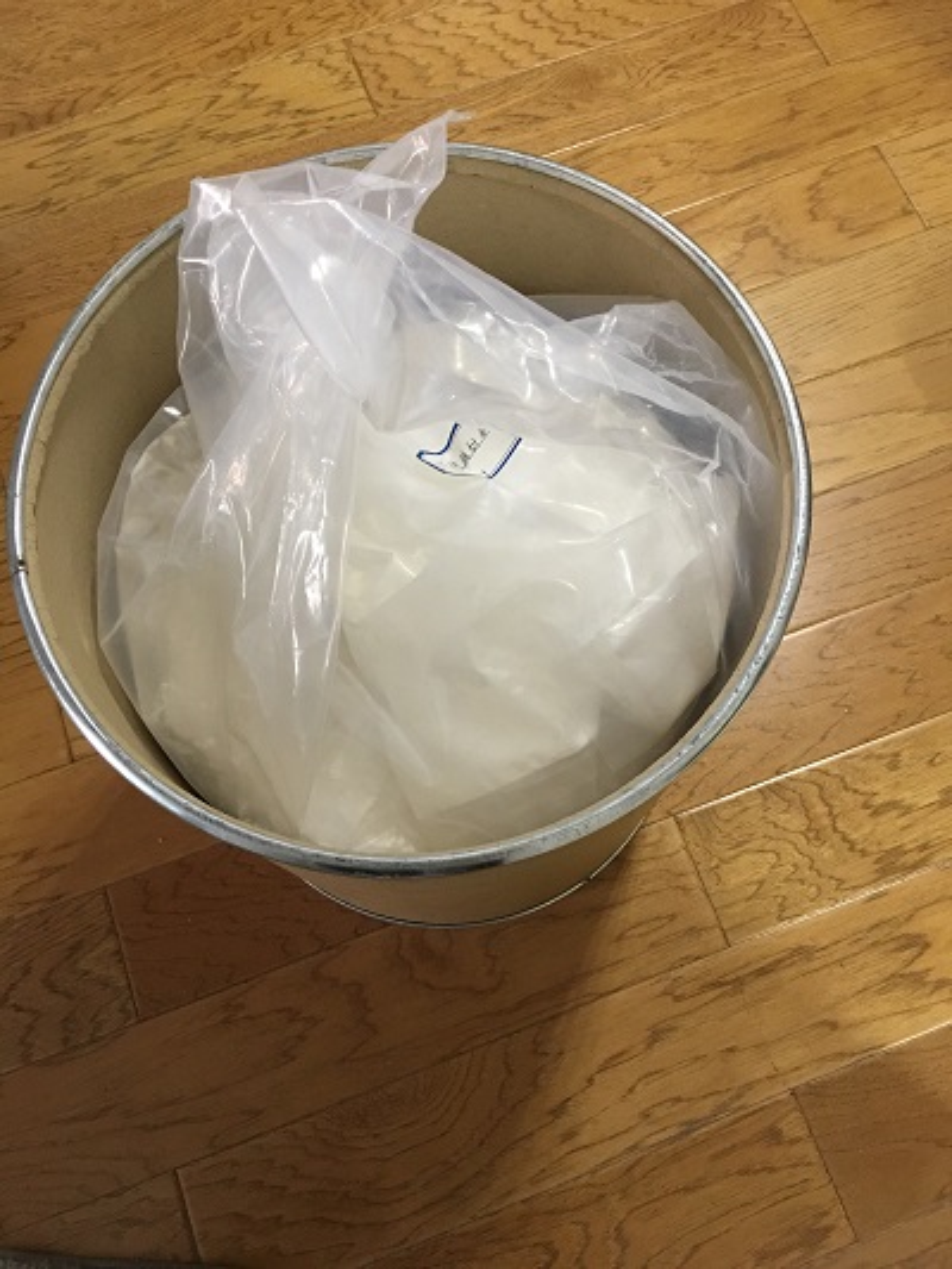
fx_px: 1063
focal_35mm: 29
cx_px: 476
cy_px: 634
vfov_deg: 61.6
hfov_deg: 48.2
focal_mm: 4.15
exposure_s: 1/17
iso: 125
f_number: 2.2
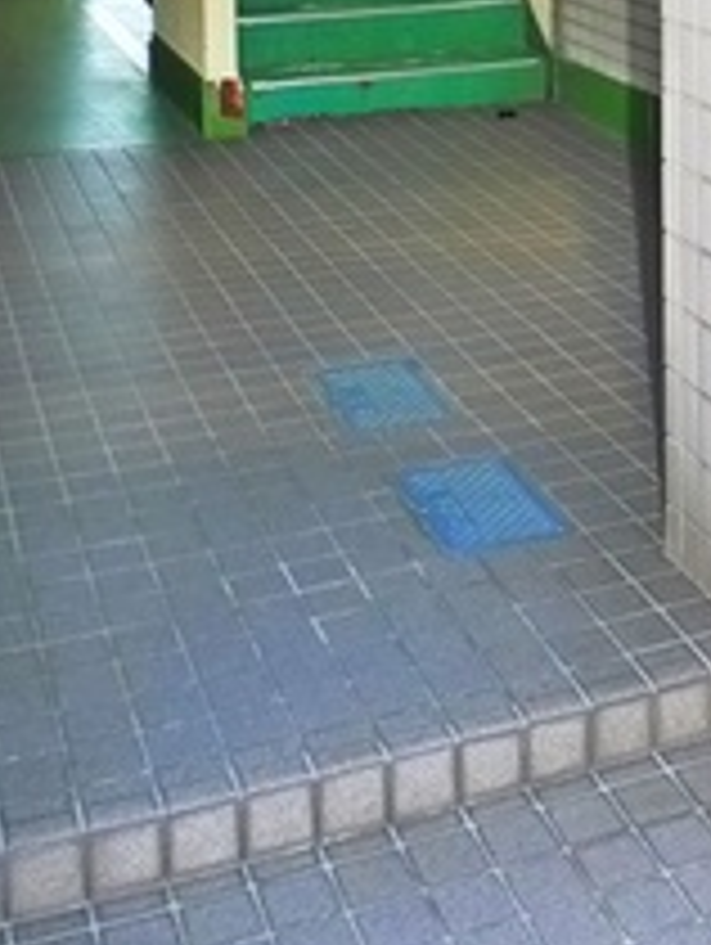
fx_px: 2186
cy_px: -158
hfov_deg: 18.0
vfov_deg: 22.6
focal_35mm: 80
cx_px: 718
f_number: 2.8
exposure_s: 1/125
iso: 400
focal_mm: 5.1
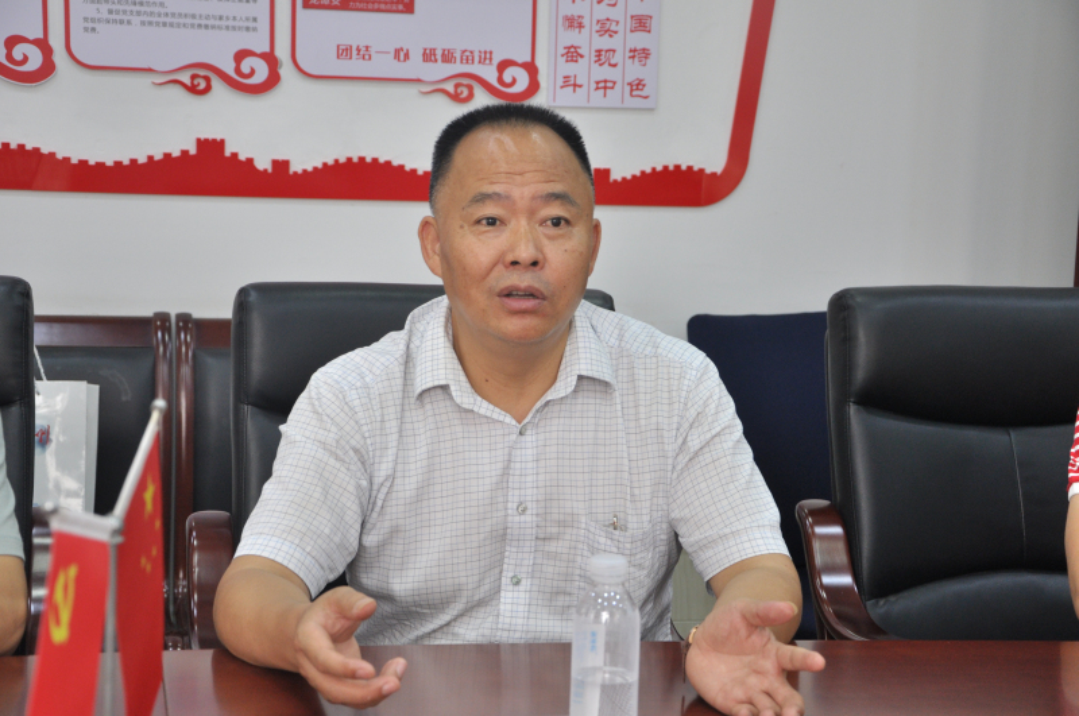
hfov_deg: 27.0
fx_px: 2245
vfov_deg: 18.1
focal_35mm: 75
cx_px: 540
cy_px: 358
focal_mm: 50
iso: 640
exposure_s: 1/50
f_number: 5.6
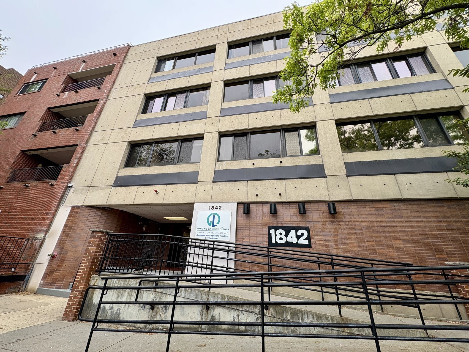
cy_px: 176
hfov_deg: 102.1
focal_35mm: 14
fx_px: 190
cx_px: 234
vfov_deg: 85.7
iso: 40
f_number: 2.2
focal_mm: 2.22
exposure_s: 1/162
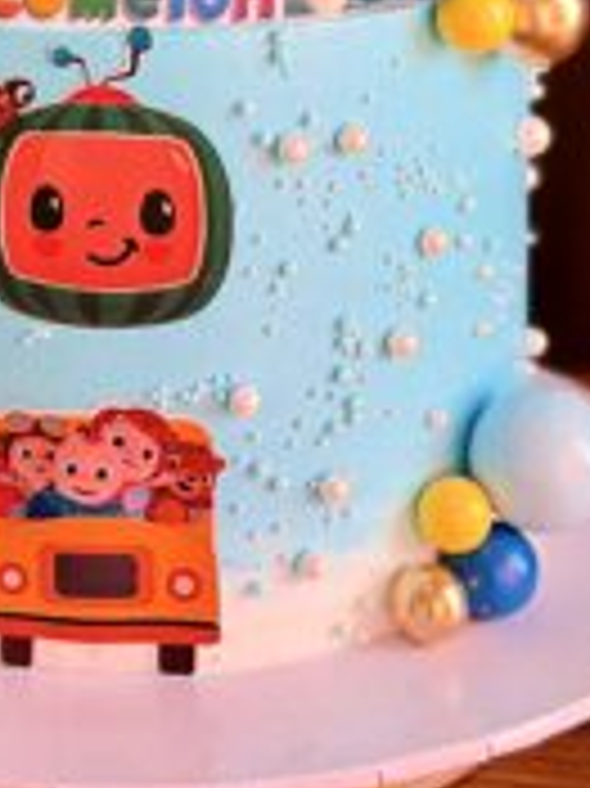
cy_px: -59
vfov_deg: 17.4
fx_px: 2503
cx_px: 144
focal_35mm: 110
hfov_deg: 13.4
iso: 64
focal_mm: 6.76
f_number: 1.78
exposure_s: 1/100
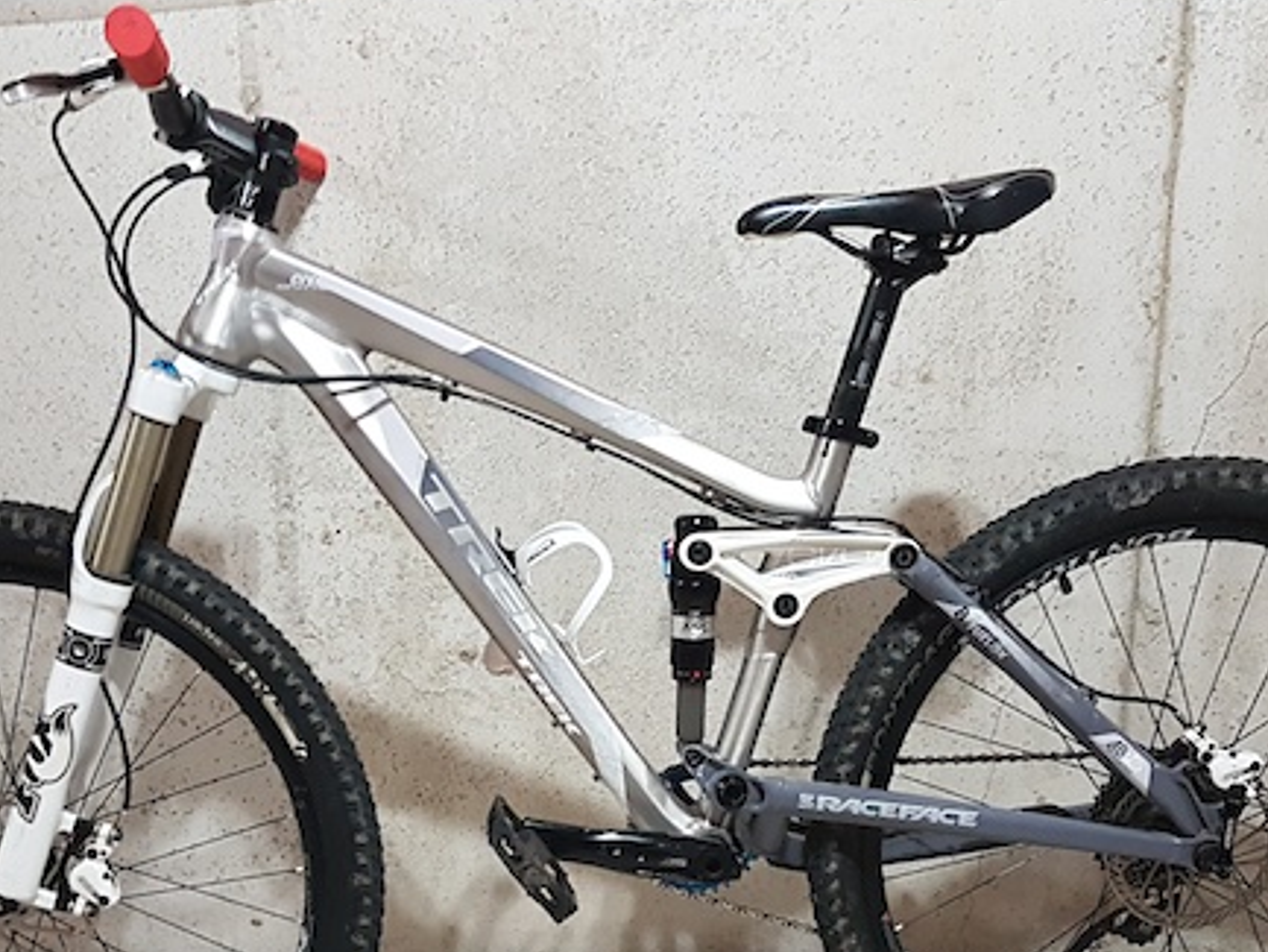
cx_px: 580
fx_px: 1759
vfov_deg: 29.4
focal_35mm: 48
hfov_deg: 39.6
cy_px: 794
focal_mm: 4.2
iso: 250
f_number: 1.7
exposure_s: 1/13
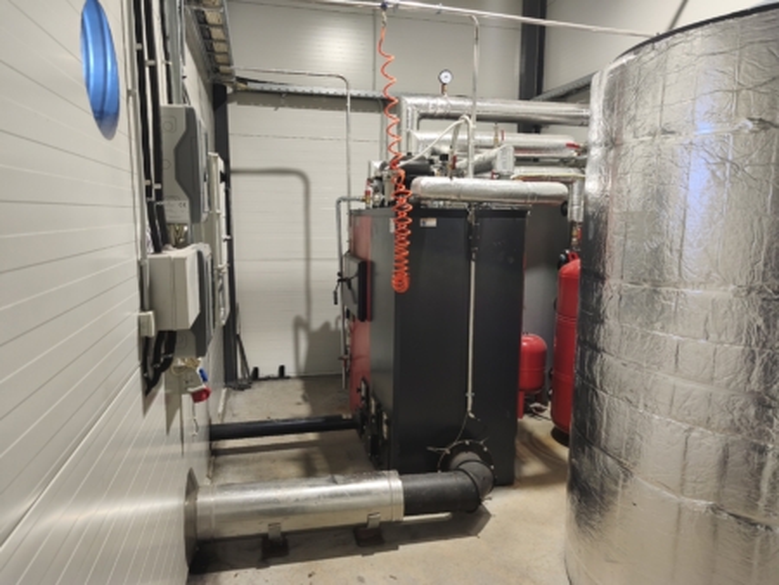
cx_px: 390
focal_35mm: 23
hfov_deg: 73.9
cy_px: 292
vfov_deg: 58.9
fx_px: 518
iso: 400
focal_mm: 6.18
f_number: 1.65
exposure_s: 1/50
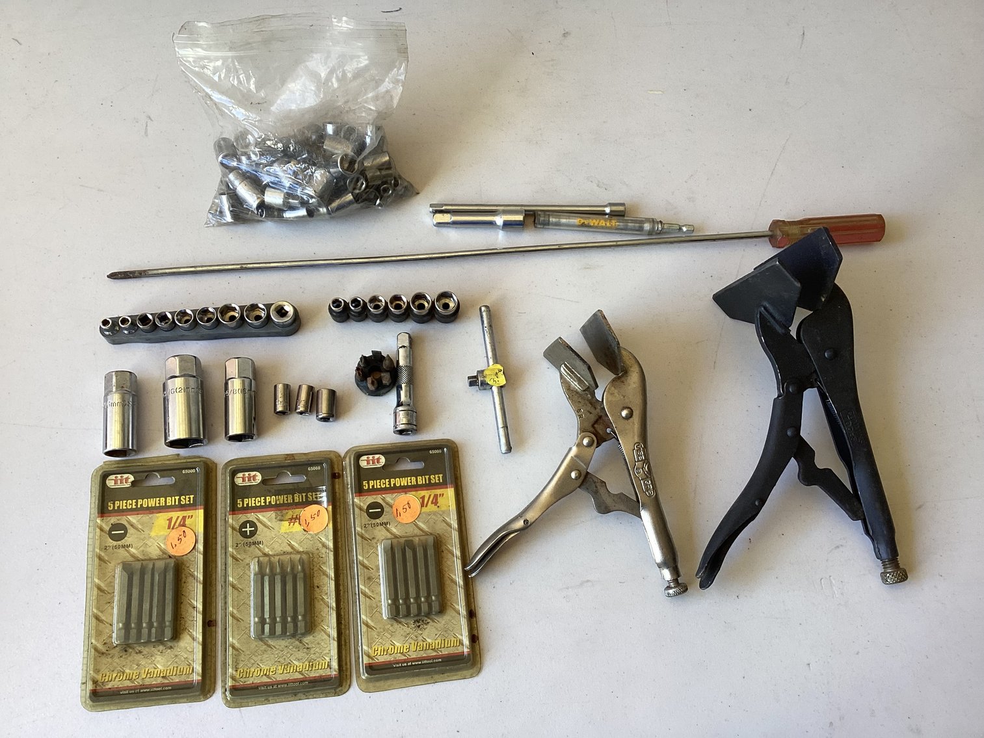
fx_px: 881
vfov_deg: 45.4
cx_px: 492
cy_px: 369
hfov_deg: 58.3
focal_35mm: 31
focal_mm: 3.3
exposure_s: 1/100
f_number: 2.4
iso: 64
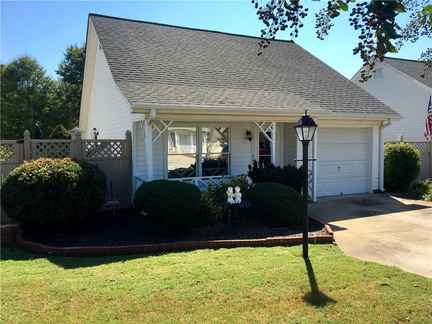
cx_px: 216
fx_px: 362
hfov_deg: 61.7
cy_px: 162
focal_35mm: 29
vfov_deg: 48.2
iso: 25
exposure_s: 1/1241
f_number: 2.2
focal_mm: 4.15
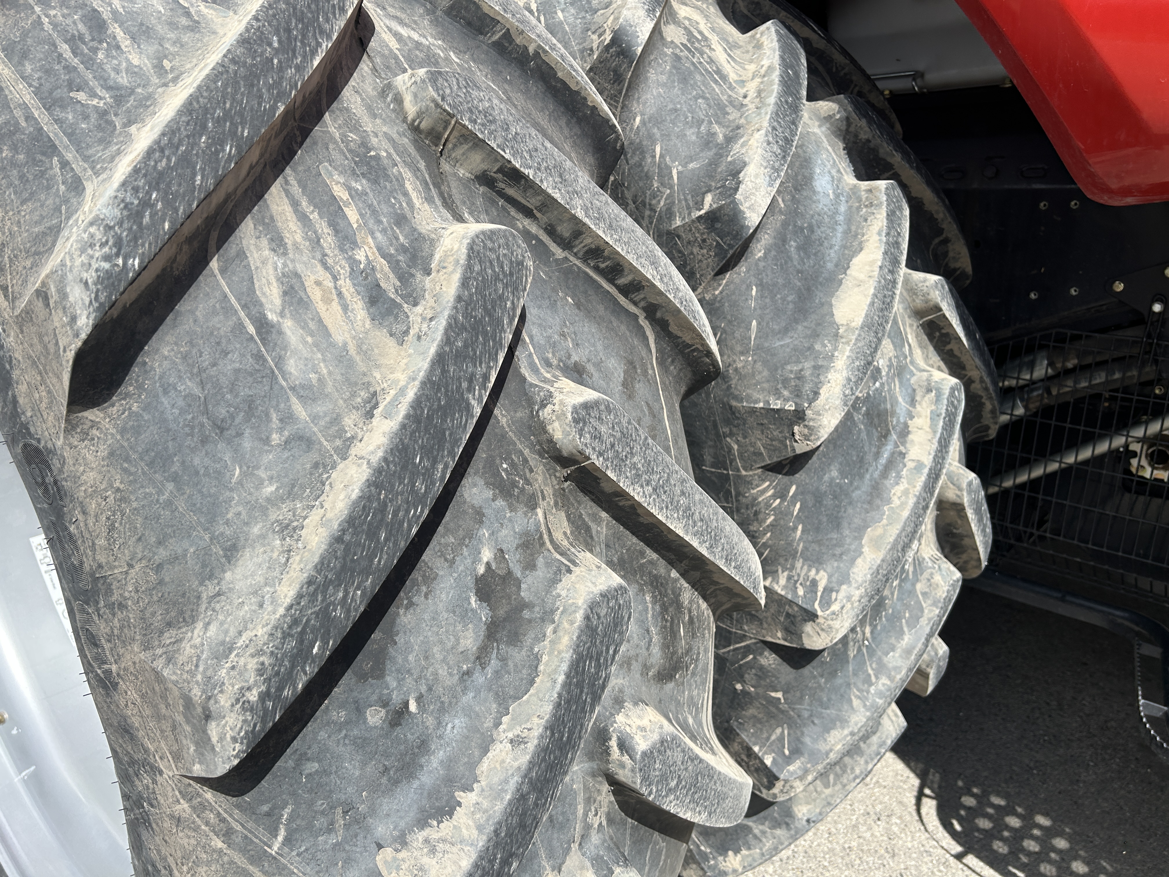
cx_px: 584
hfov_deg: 67.3
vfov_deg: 53.1
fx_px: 878
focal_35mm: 26
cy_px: 438
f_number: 1.5
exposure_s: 1/2632
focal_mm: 5.7
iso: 50
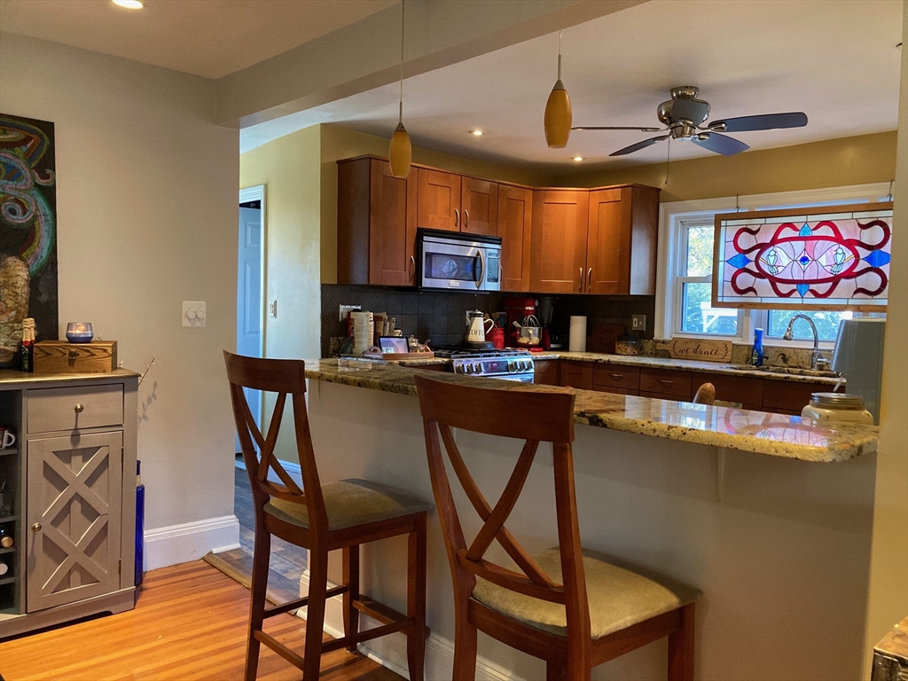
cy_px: 340
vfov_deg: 49.7
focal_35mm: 28
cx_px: 454
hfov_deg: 63.4
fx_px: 734
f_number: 1.8
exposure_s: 1/60
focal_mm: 3.99
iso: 320
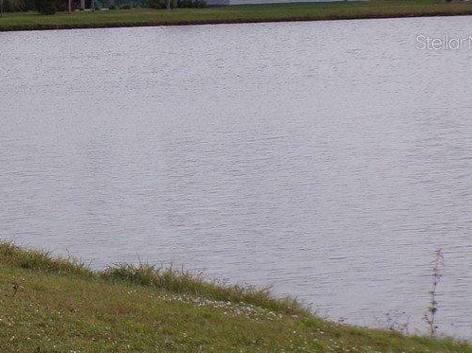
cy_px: 42
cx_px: -253
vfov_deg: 10.9
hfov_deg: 13.7
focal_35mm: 135
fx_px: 1840
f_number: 4.9
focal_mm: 7.6
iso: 80
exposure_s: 1/750
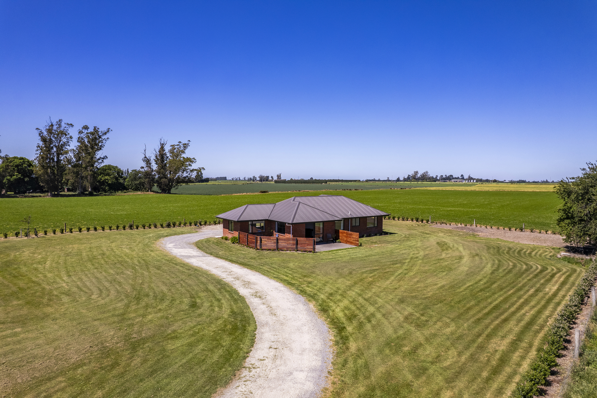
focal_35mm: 22
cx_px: 298
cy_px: 199
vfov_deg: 57.2
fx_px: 365
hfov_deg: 78.6
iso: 100
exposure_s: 1/2000
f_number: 2.8
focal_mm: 8.38
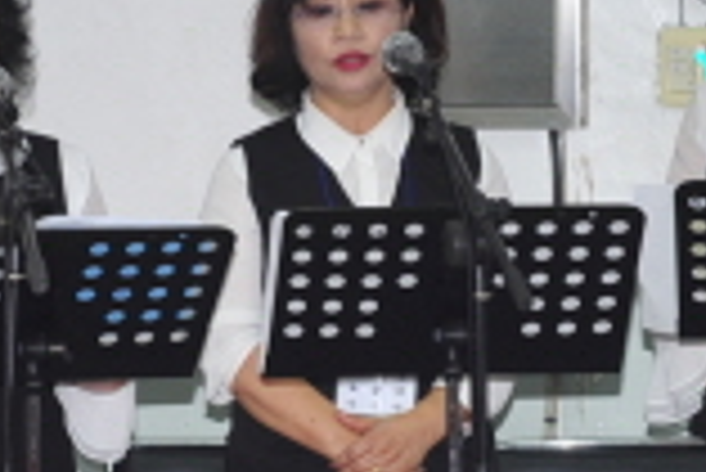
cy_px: 240
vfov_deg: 4.3
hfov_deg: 6.4
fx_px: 6281
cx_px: 292
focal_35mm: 320
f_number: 5.6
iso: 200
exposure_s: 1/60
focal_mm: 70
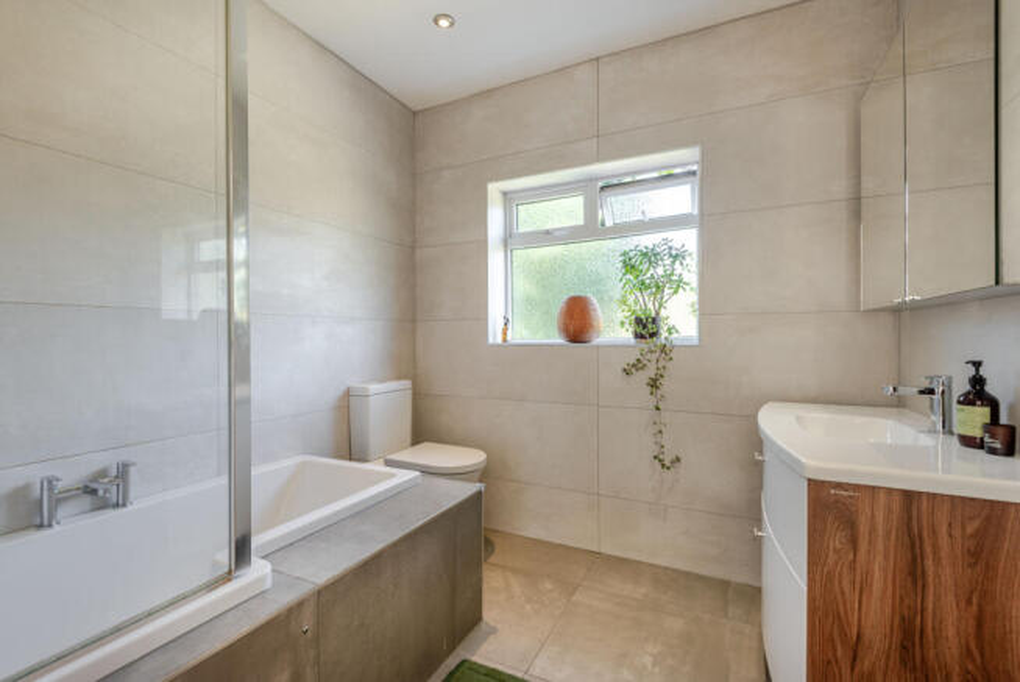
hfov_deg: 96.7
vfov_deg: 73.8
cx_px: 510
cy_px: 341
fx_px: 454
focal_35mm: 16
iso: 100
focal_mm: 16
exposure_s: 1/6
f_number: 8
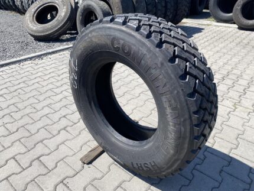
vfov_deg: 53.1
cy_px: 96
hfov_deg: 67.3
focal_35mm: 26
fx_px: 191
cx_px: 127
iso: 32
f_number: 1.8
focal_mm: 4.25
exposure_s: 1/1608
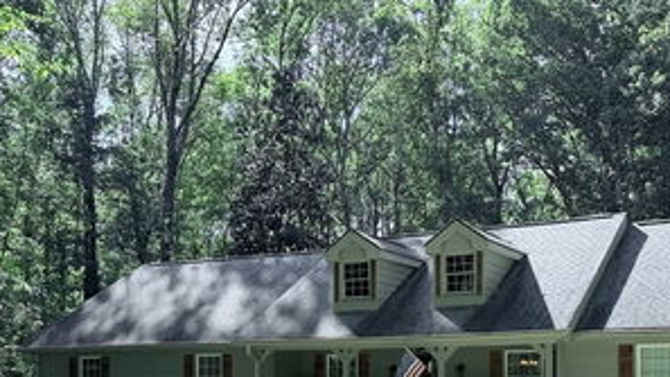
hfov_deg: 44.7
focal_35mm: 45
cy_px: 359
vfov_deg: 25.5
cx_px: 451
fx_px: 799
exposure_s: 1/1410
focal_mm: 6.76
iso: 80
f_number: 1.78
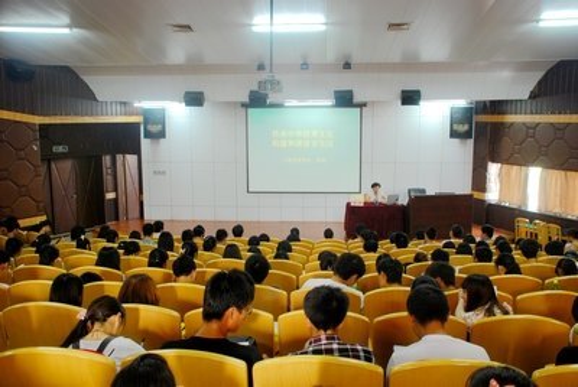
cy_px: 194
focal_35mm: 33
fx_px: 531
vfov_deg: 40.1
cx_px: 289
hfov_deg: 57.2
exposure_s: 1/10
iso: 320
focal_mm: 22
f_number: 3.8
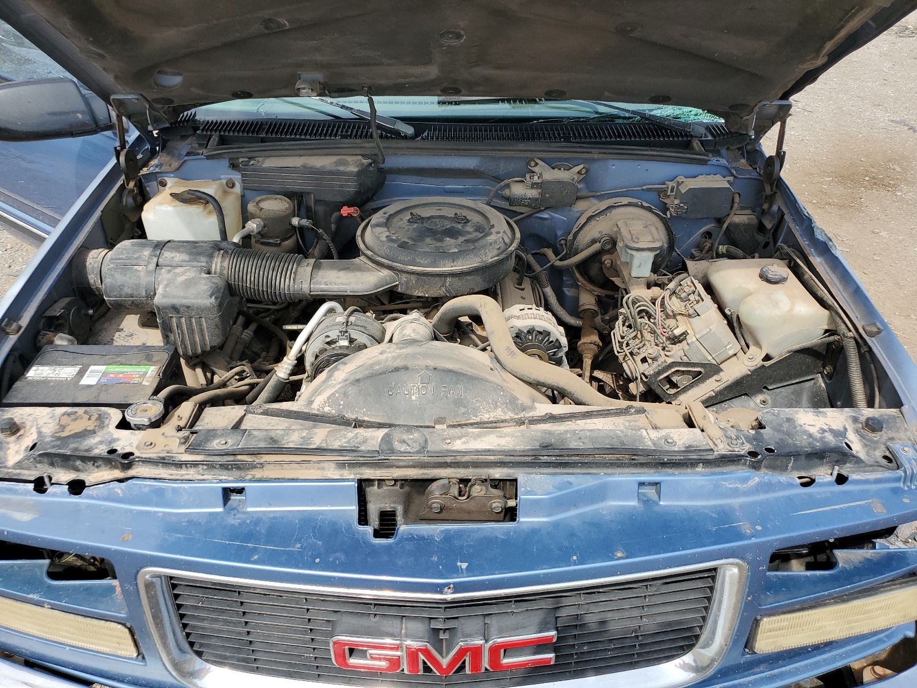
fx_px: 689
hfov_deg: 67.3
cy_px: 344
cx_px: 458
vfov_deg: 53.1
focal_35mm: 26
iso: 50
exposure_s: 1/1667
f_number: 1.5
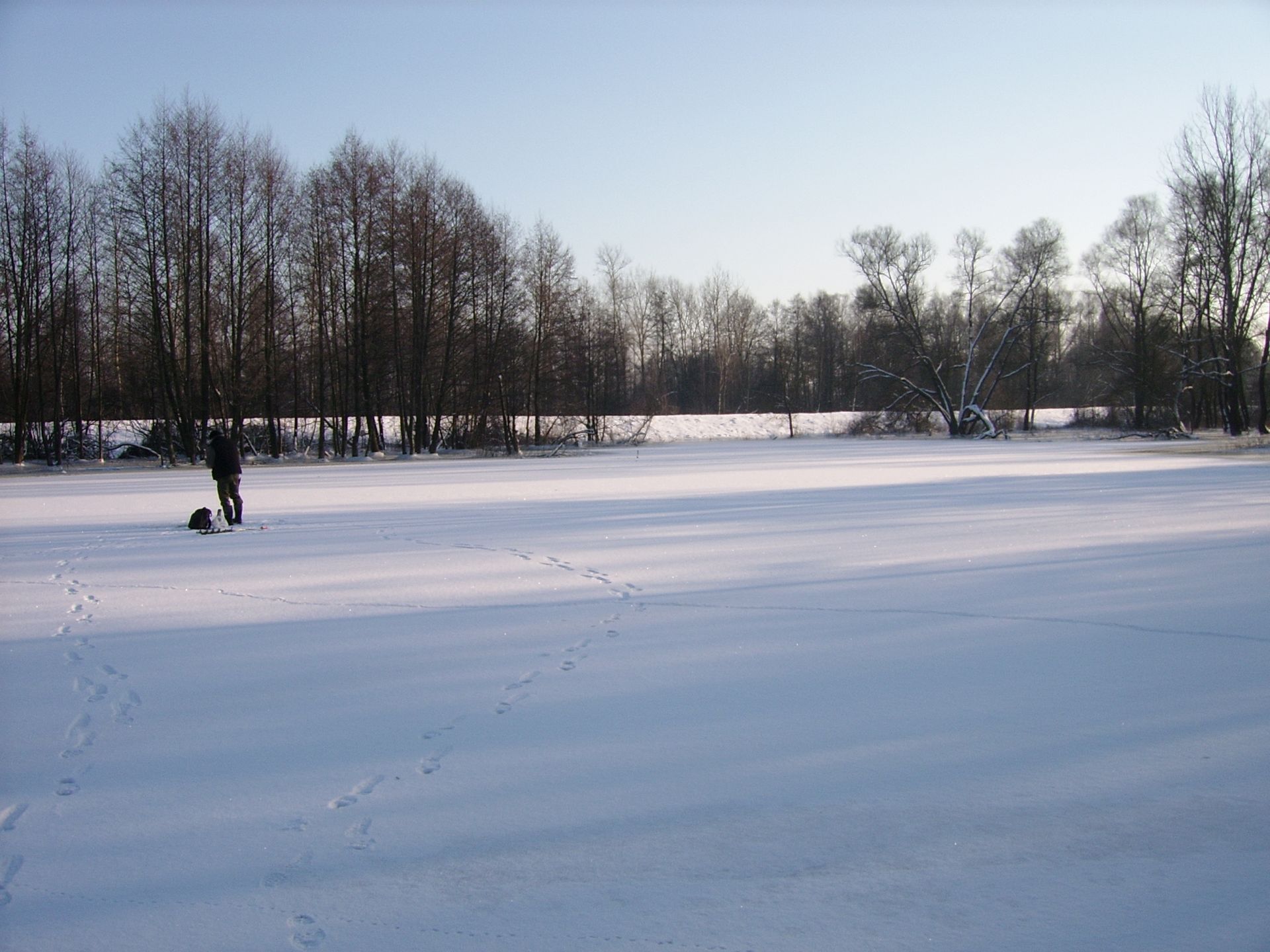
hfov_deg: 52.6
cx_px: 635
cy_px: 476
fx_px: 1284
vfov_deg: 40.7
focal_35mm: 35
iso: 50
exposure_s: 1/250
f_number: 5.8
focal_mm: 5.95
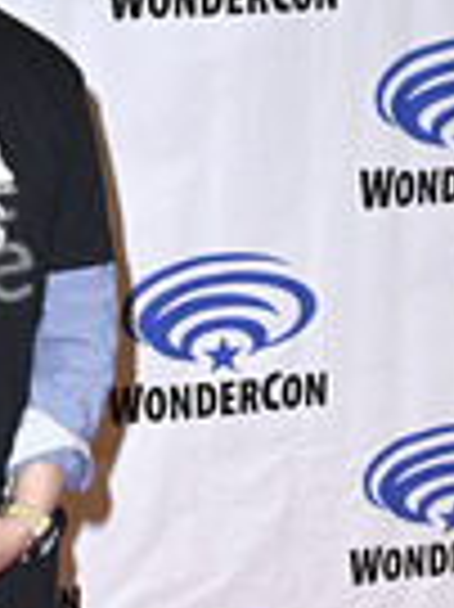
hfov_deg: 11.6
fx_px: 2189
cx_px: -67
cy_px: 500
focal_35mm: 125
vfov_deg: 15.7
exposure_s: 1/250
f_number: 5.6
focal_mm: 44
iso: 800
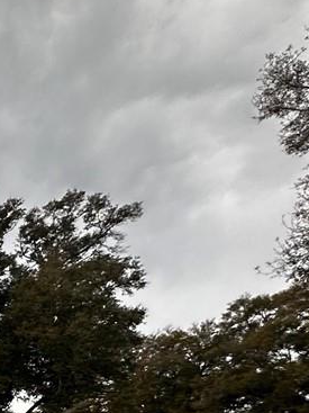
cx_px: -473
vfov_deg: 25.9
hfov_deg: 14.0
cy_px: 569
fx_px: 726
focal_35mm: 61
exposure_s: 1/283
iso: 40
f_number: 2.2
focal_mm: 2.22
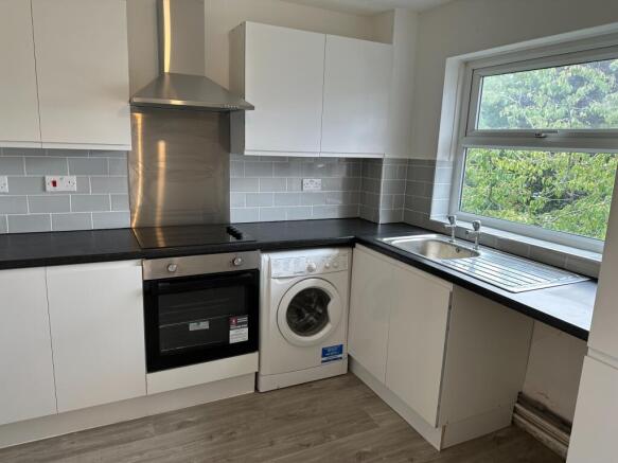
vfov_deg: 56.8
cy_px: 232
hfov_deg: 71.6
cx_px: 309
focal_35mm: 24
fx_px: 428
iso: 64
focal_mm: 6.86
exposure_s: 1/100
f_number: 1.78
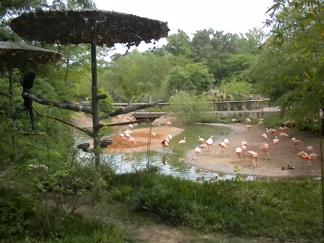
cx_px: 162
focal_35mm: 37
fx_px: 346
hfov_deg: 50.1
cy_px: 122
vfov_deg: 38.7
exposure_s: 1/273
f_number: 10
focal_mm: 6.6
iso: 640
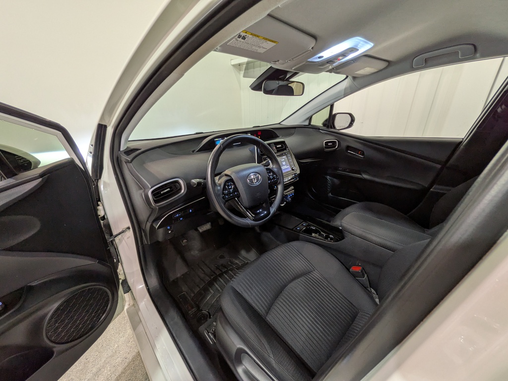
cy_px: 190
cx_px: 254
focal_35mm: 14
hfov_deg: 102.1
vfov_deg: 85.7
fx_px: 205
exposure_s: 1/25
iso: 74
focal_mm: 1.83
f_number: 2.2
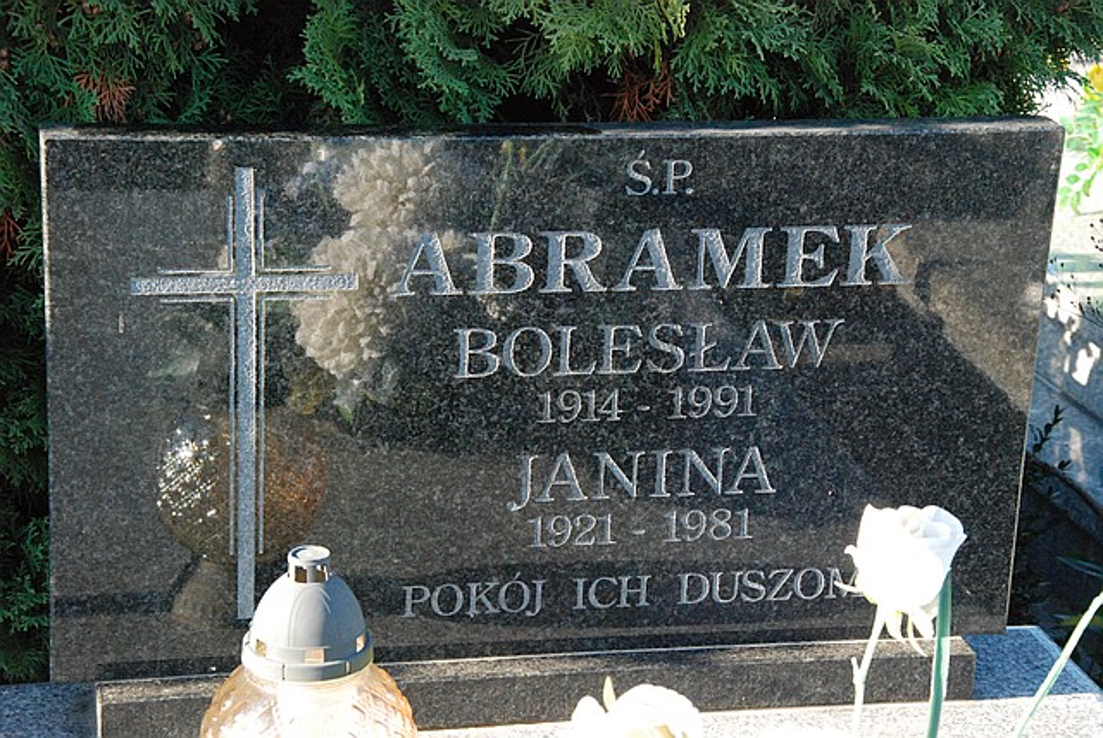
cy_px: 369
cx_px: 552
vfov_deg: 17.5
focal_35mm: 78
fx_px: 2392
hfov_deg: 26.0
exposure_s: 1/320
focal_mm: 52
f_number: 9
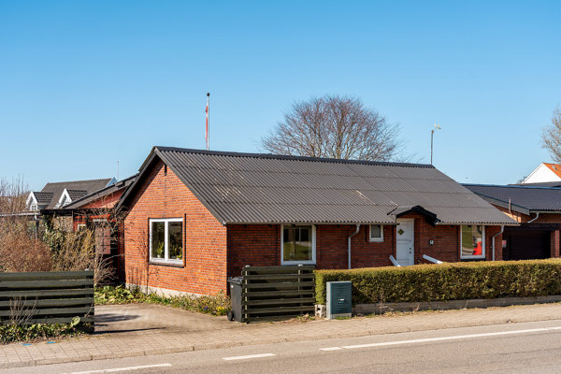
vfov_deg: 29.2
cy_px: 187
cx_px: 280
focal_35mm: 46
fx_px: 717
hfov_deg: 42.7
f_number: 6.3
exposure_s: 1/800
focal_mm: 46
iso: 200
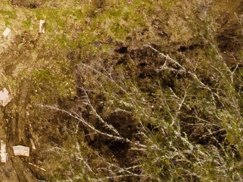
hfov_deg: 13.4
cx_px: -171
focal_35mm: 135
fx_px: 947
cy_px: -253
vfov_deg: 9.7
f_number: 2.8
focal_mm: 4.5
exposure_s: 1/570
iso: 100
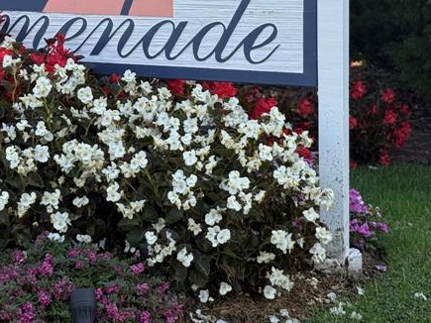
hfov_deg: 17.3
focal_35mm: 113
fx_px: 1407
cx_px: 75
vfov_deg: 12.9
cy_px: -17
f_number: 1.78
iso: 64
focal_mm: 6.76
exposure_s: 1/1264
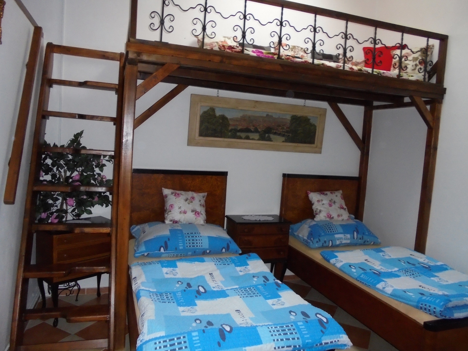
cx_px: 234
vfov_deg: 53.1
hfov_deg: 67.3
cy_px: 176
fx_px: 352
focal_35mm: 26
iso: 400
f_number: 3.5
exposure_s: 1/30
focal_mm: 4.6
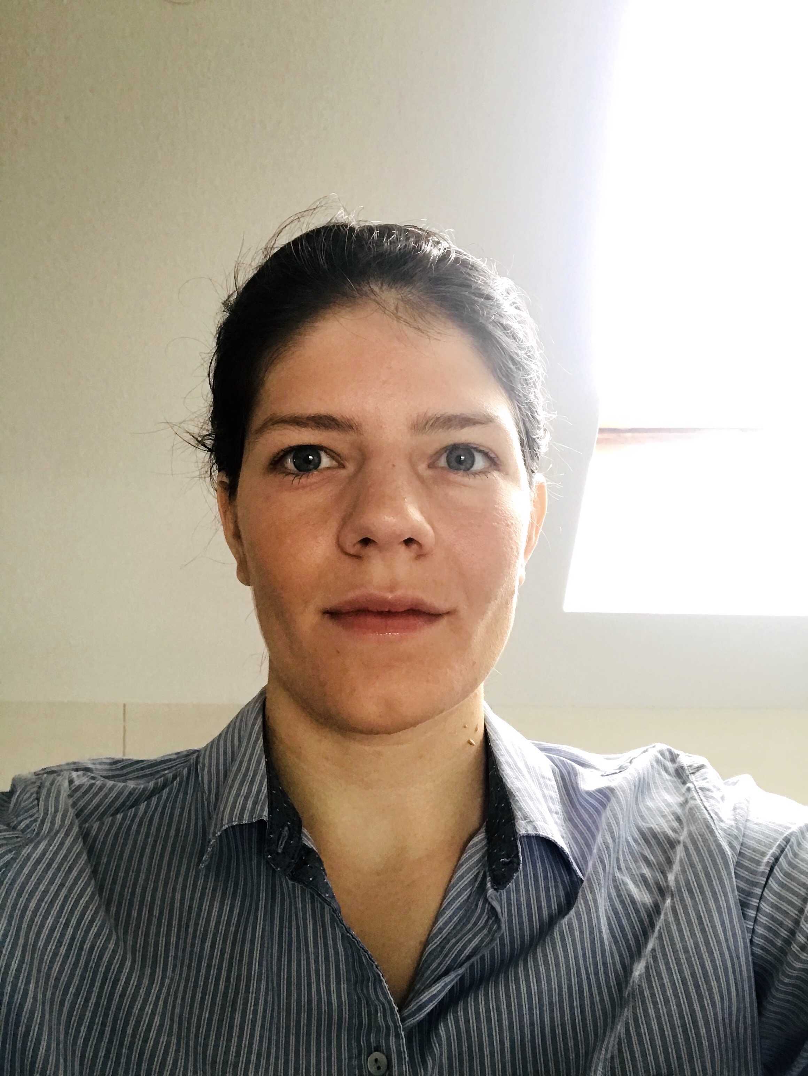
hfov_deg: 44.2
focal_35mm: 32
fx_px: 995
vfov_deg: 56.8
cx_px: 404
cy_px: 538
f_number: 2.2
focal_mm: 2.87
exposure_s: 1/33
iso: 50
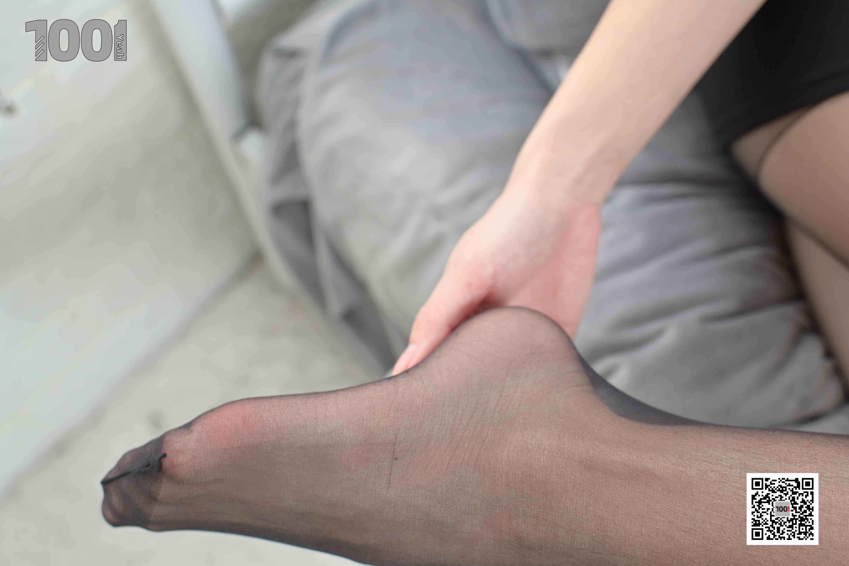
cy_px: 283
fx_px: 825
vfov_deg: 37.9
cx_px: 424
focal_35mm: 35
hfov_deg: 54.4
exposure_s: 1/160
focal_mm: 35
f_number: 4
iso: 640
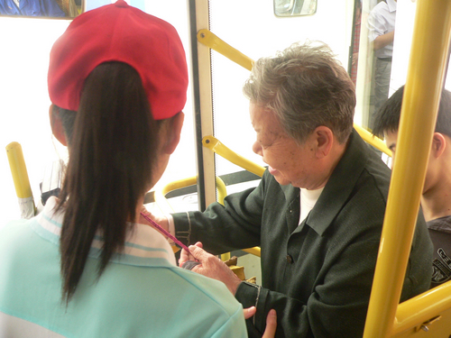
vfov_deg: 39.7
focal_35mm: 36
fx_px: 469
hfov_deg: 51.4
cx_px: 226
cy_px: 169
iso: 200
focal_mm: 6
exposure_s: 1/80
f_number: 2.8
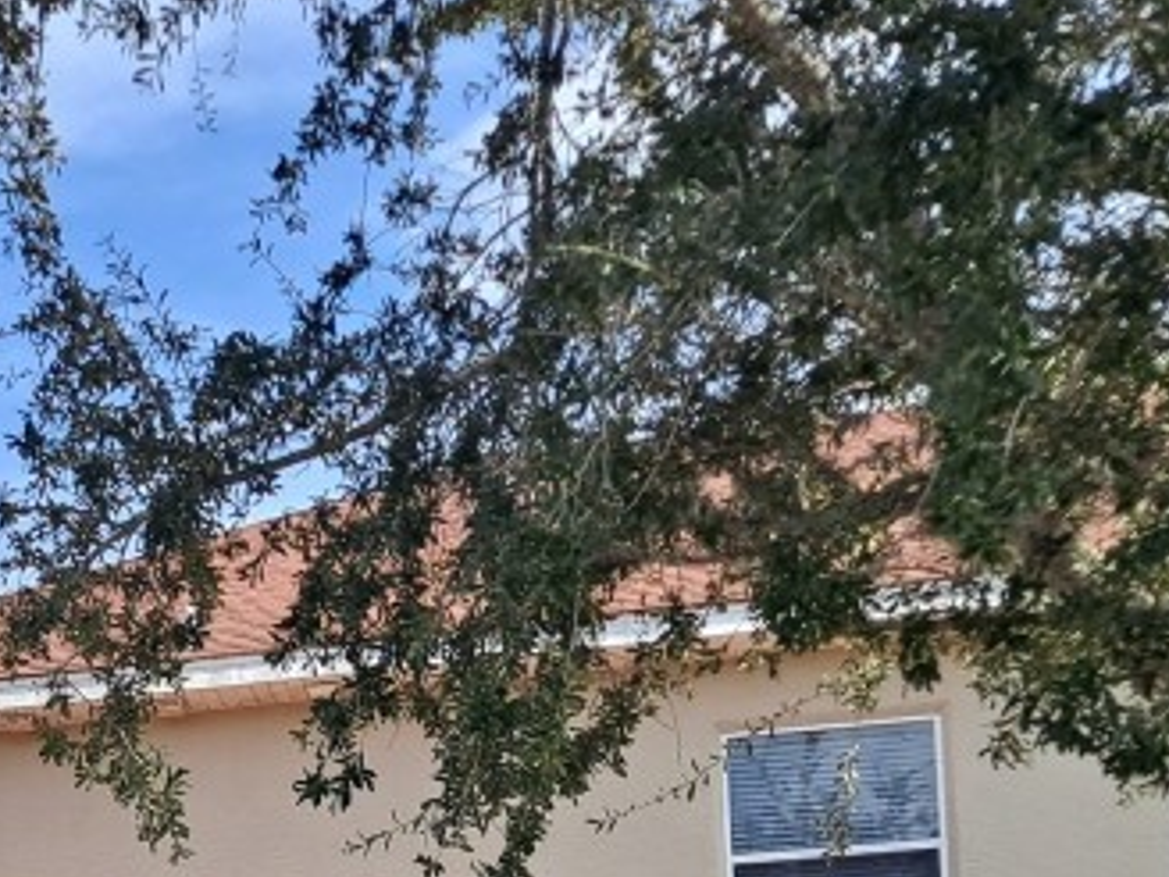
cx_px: -11
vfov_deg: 17.2
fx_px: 2634
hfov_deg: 23.9
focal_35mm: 78
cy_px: 1280
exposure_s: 1/1048
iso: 32
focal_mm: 4.6
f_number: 2
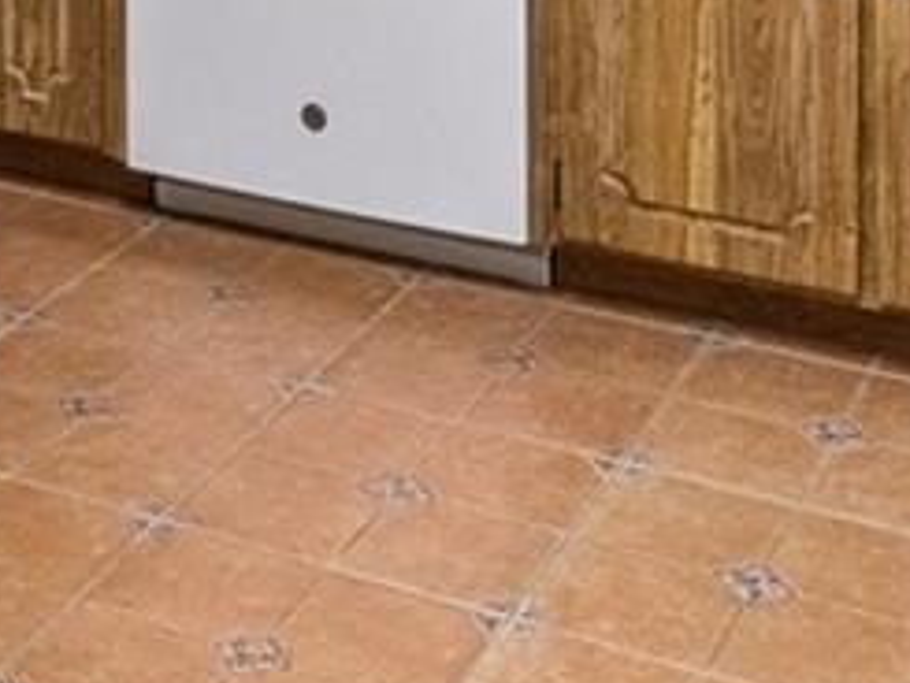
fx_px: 2472
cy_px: -735
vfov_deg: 13.3
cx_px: -30
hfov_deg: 20.1
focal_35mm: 94
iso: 1600
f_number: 11
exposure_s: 1/20
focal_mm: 10
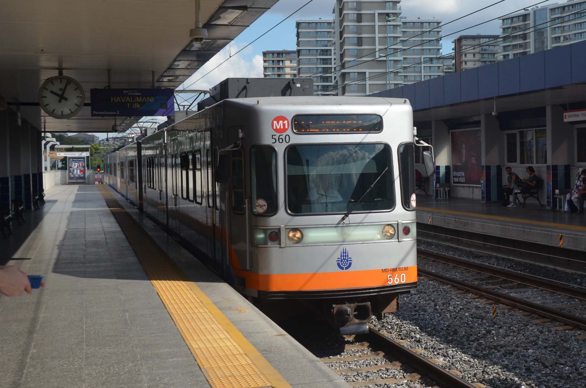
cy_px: 194
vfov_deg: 31.8
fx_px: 682
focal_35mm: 42
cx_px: 293
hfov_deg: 46.5
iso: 400
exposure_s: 1/1600
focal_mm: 28
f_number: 6.3
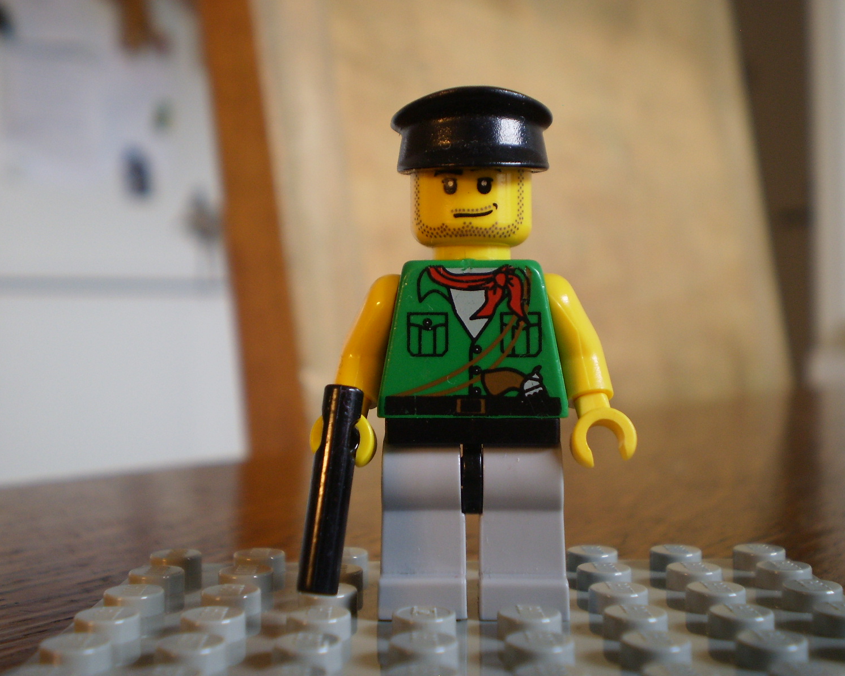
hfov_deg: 42.0
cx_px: 448
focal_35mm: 44
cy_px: 337
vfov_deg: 34.2
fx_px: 1100
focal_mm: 7.4
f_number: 3.5
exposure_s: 1/8
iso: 125
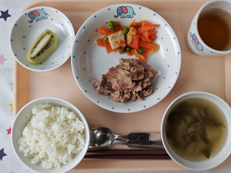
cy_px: 90
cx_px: 129
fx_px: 187
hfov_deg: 63.3
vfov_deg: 49.7
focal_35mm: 28
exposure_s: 1/120
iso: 103
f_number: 1.9
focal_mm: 5.56
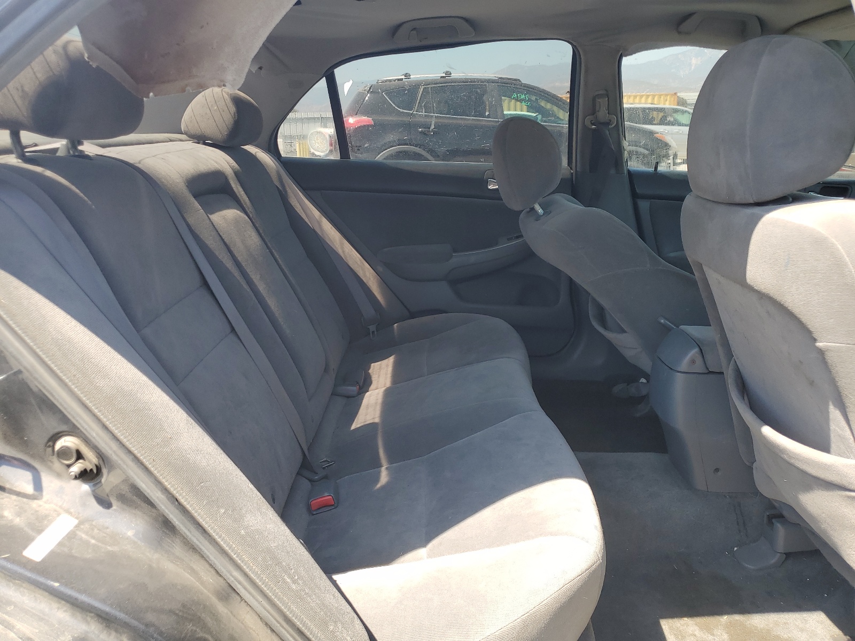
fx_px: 642
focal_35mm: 26
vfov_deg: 53.1
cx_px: 428
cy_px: 320
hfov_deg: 67.3
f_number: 1.5
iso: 50
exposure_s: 1/435
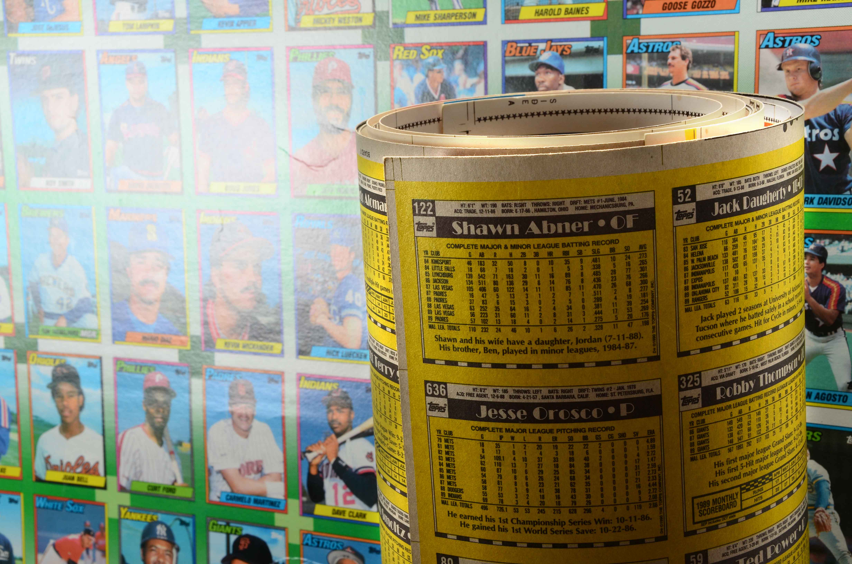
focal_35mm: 68
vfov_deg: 20.1
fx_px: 1594
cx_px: 426
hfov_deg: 29.9
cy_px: 282
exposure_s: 1/160
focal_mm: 45
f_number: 14
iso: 200
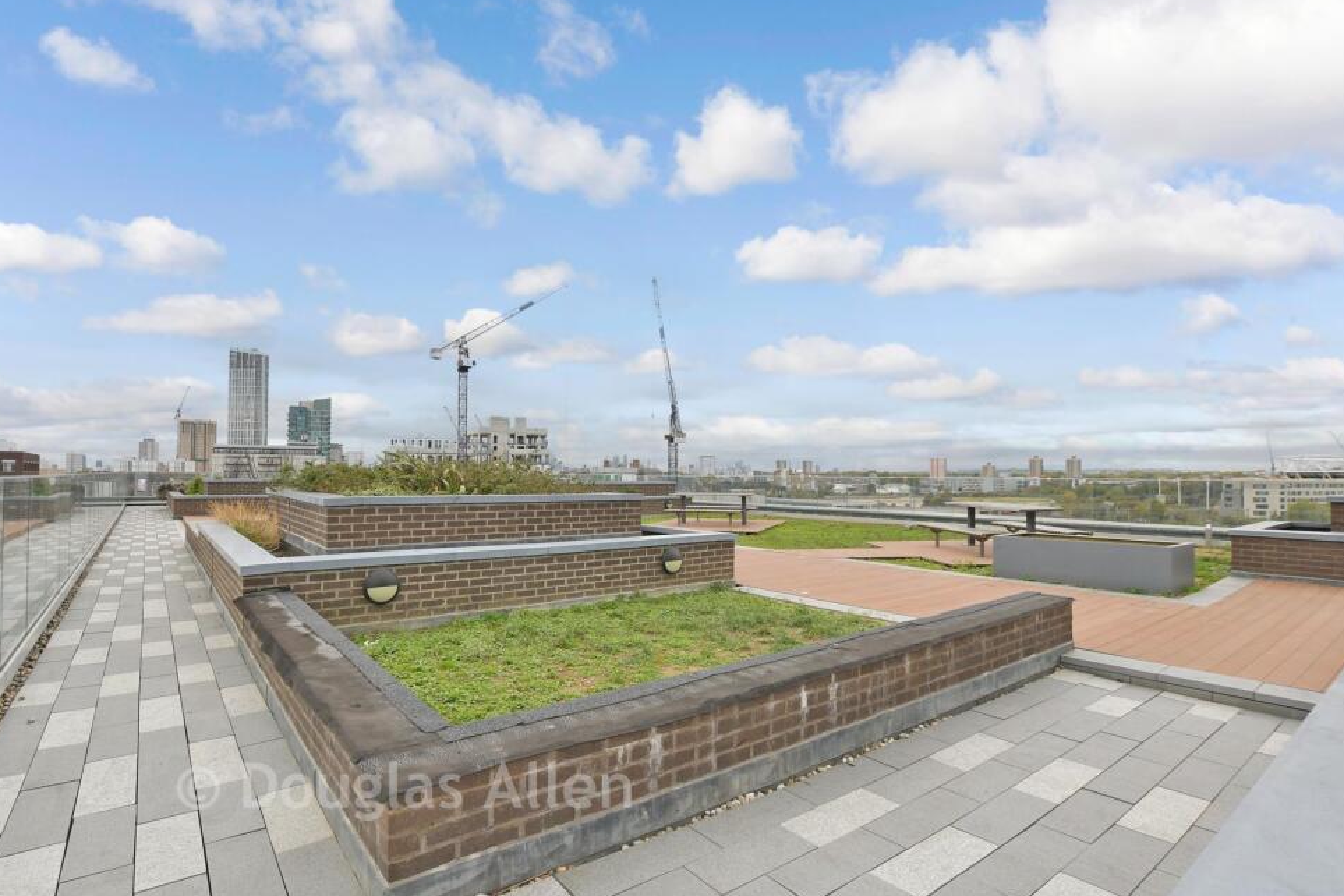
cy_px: 461
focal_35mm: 17
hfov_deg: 93.2
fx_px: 635
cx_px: 640
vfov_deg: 70.4
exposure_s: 1/160
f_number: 8
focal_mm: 11
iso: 125
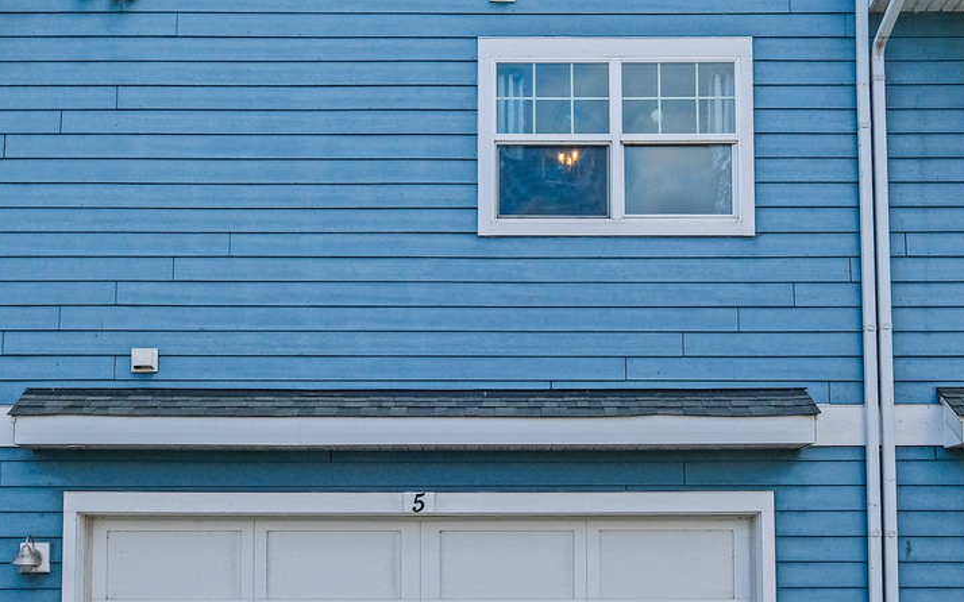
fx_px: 972
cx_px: 412
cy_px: 209
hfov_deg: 52.6
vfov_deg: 34.2
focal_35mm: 37
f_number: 11
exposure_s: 1/500
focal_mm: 10.5
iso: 800
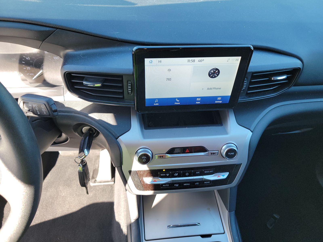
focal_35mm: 24
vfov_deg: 56.8
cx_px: 162
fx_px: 224
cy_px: 121
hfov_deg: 71.6
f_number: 1.8
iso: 94
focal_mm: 6.7
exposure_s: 1/59
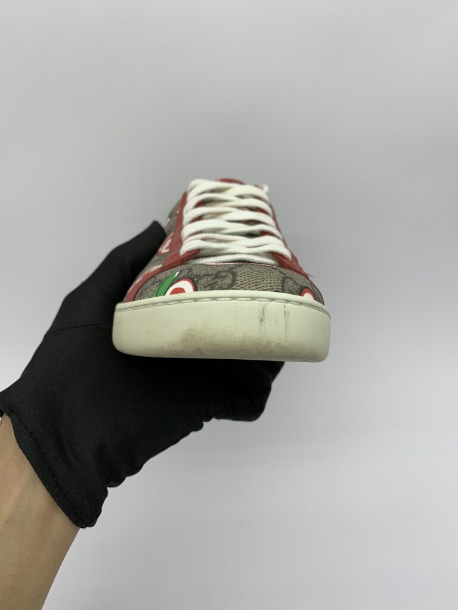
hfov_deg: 53.1
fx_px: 459
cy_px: 305
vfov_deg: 67.3
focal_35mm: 26
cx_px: 229
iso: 25
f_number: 1.8
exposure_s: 1/141
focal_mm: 4.25
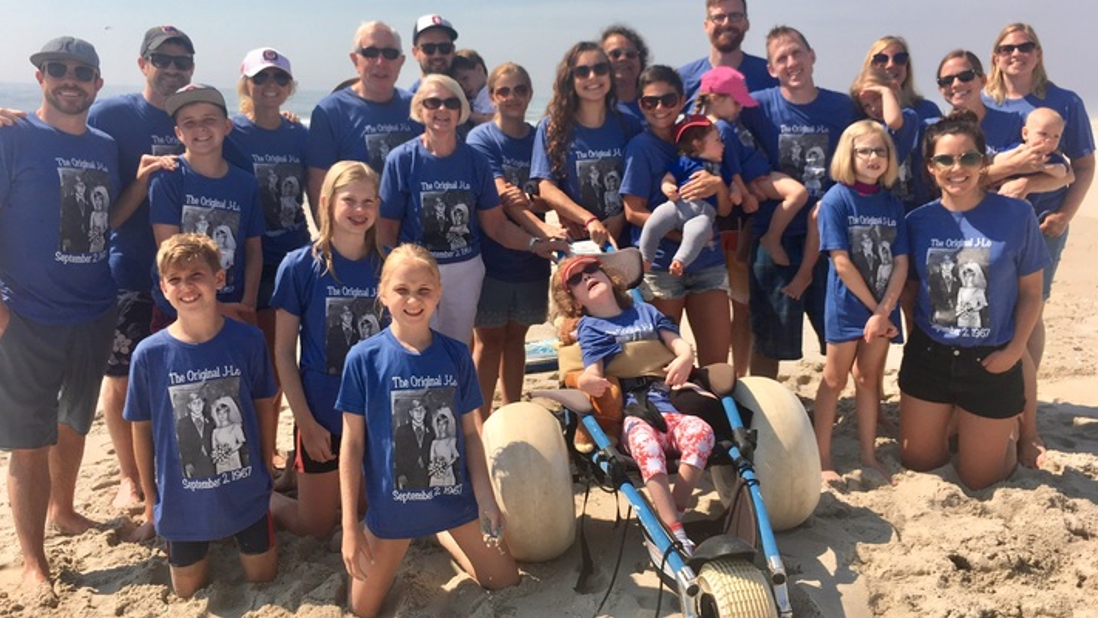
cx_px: 554
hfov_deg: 61.0
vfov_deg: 36.5
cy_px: 244
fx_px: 932
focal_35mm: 32
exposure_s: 1/1709
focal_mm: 4.15
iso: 25
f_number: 2.2
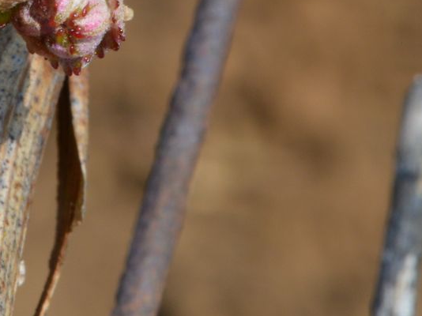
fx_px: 2949
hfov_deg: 8.2
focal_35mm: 242
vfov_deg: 6.1
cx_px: 105
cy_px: -13
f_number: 40
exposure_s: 1/125
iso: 2000
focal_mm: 105
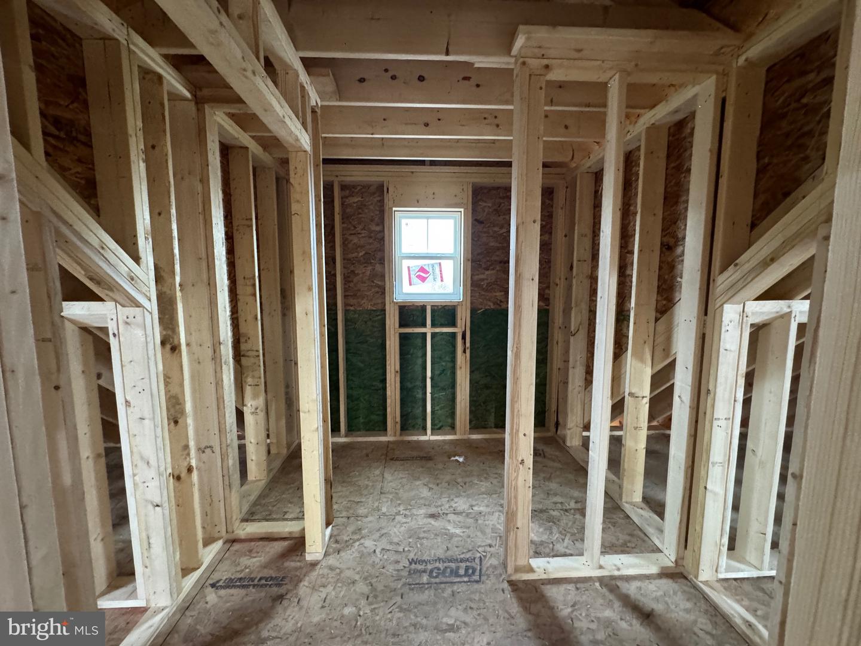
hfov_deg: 102.1
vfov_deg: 85.7
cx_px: 430
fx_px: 348
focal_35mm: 14
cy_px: 323
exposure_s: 1/60
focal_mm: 2.22
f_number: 2.2
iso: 1000
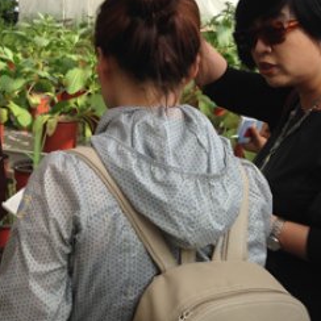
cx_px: 34
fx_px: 713
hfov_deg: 24.6
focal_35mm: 68
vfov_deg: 25.2
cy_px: 102
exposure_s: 1/278
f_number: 2.4
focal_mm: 4.12
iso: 50
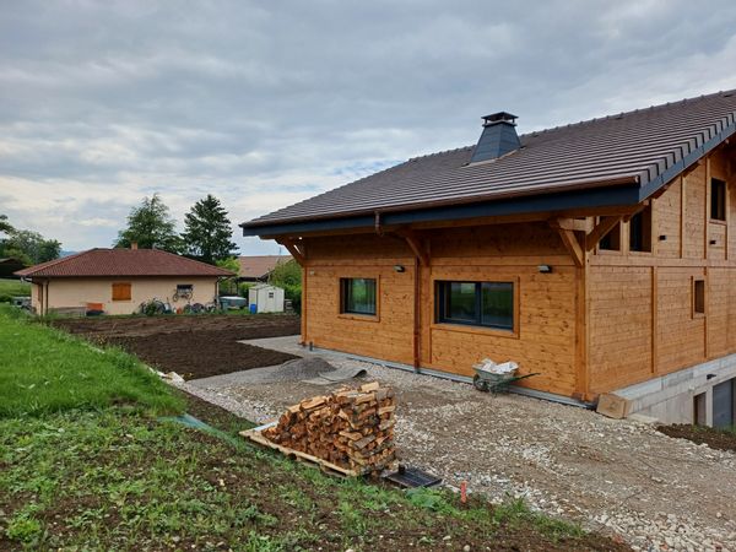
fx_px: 532
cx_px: 368
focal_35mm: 25
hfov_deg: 69.4
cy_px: 276
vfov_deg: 54.9
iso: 50
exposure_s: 1/1095
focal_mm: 4.65
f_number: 1.8
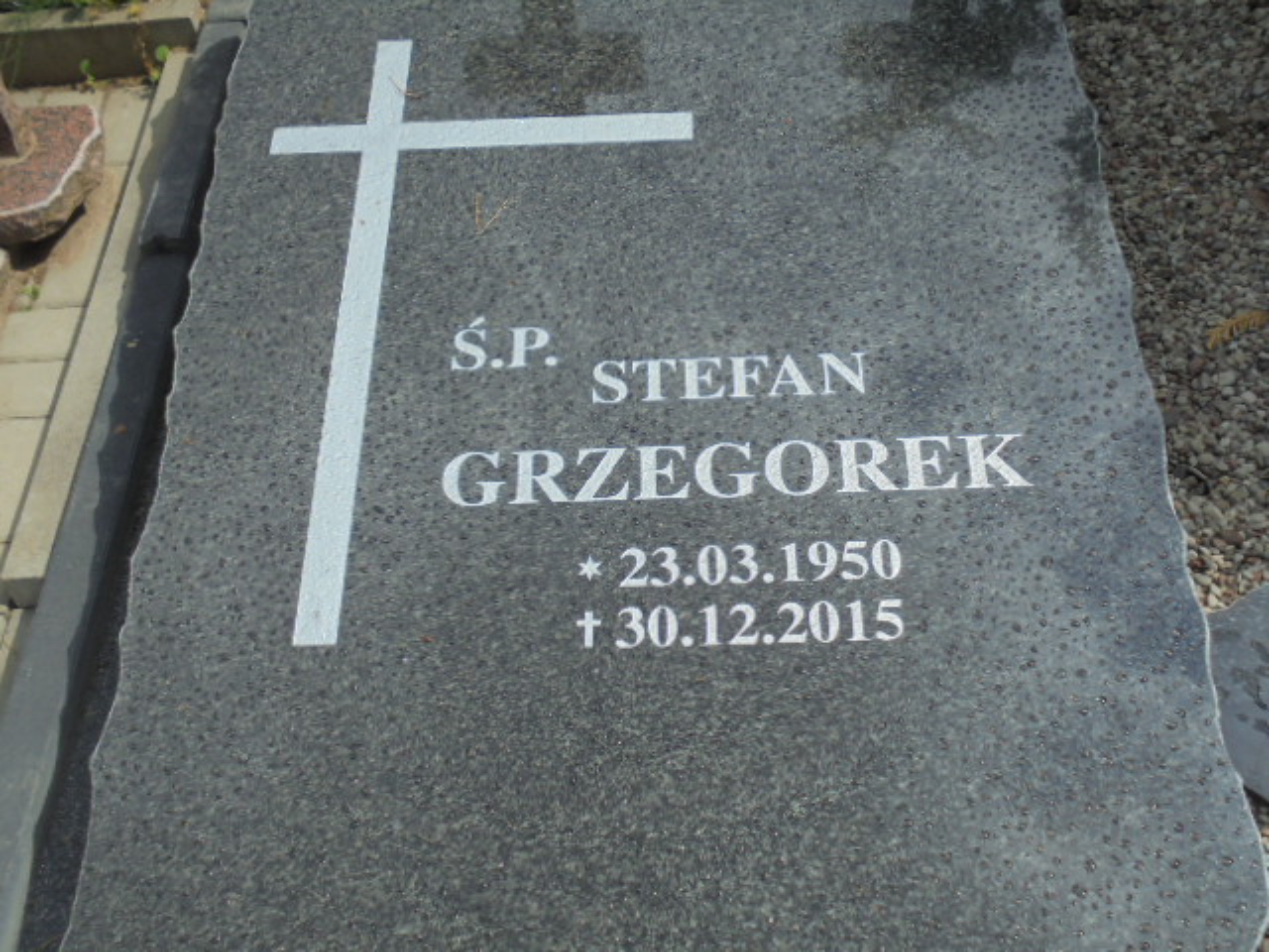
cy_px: 476
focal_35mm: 38
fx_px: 1393
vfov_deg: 37.7
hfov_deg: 49.0
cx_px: 634
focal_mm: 6.9
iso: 100
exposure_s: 1/100
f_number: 13.3
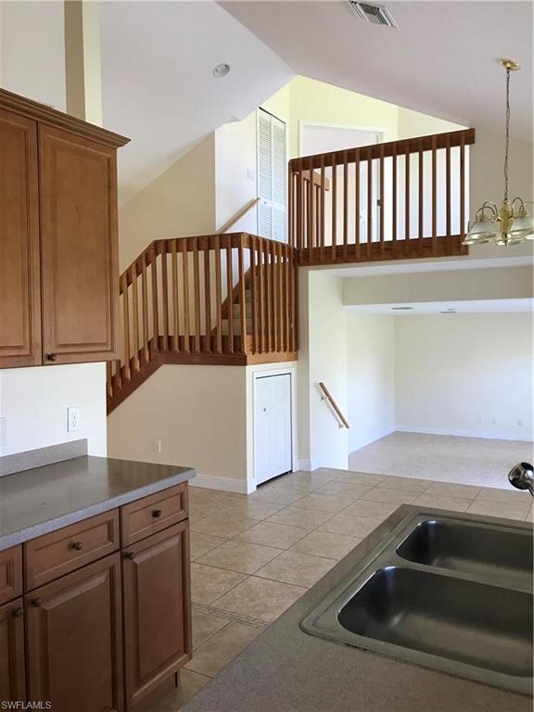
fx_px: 576
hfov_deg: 49.7
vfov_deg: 63.4
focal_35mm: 28
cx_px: 267
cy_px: 356
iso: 32
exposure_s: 1/30
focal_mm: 3.99
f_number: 1.8
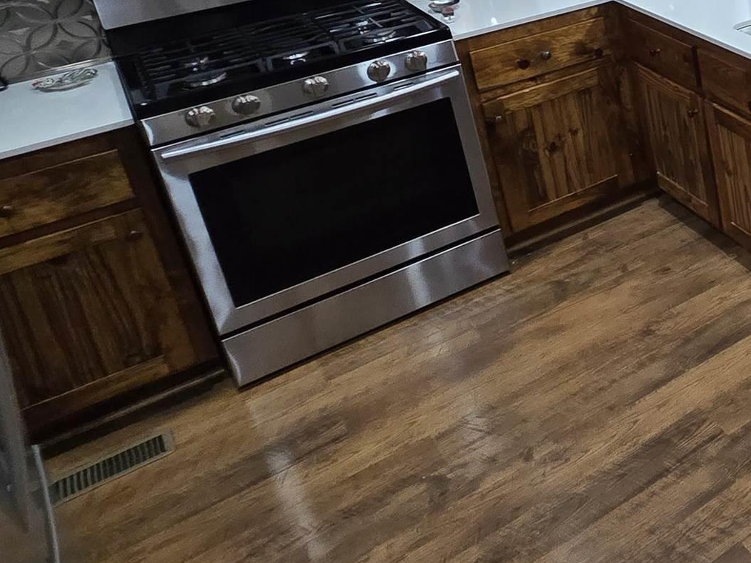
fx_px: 824
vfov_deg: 34.3
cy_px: -1
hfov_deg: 32.7
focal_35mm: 38
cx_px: 1028
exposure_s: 1/60
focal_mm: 2.2
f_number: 2.2
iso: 200
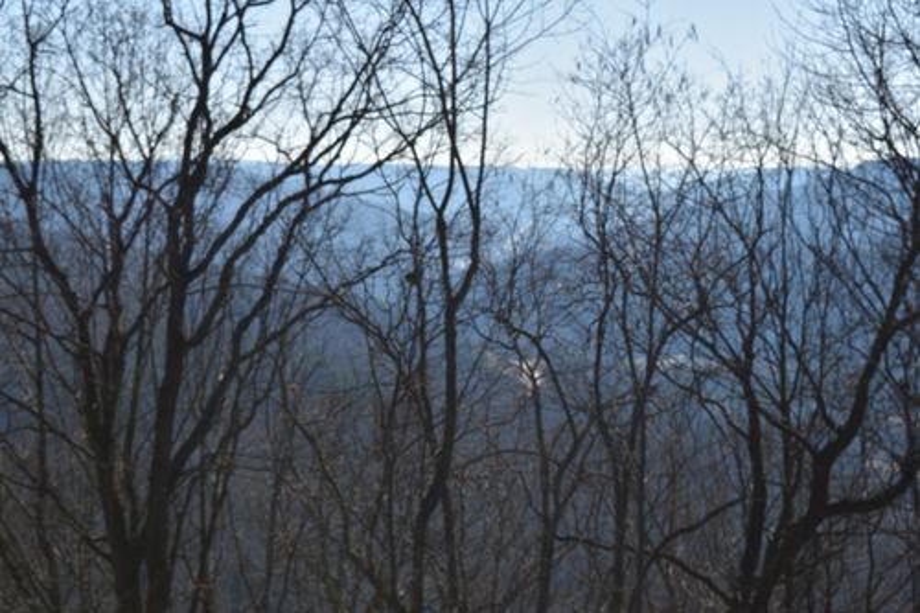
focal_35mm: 82
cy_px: 306
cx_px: 460
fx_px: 2108
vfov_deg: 16.5
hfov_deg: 24.6
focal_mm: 55
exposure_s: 1/200
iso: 100
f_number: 13
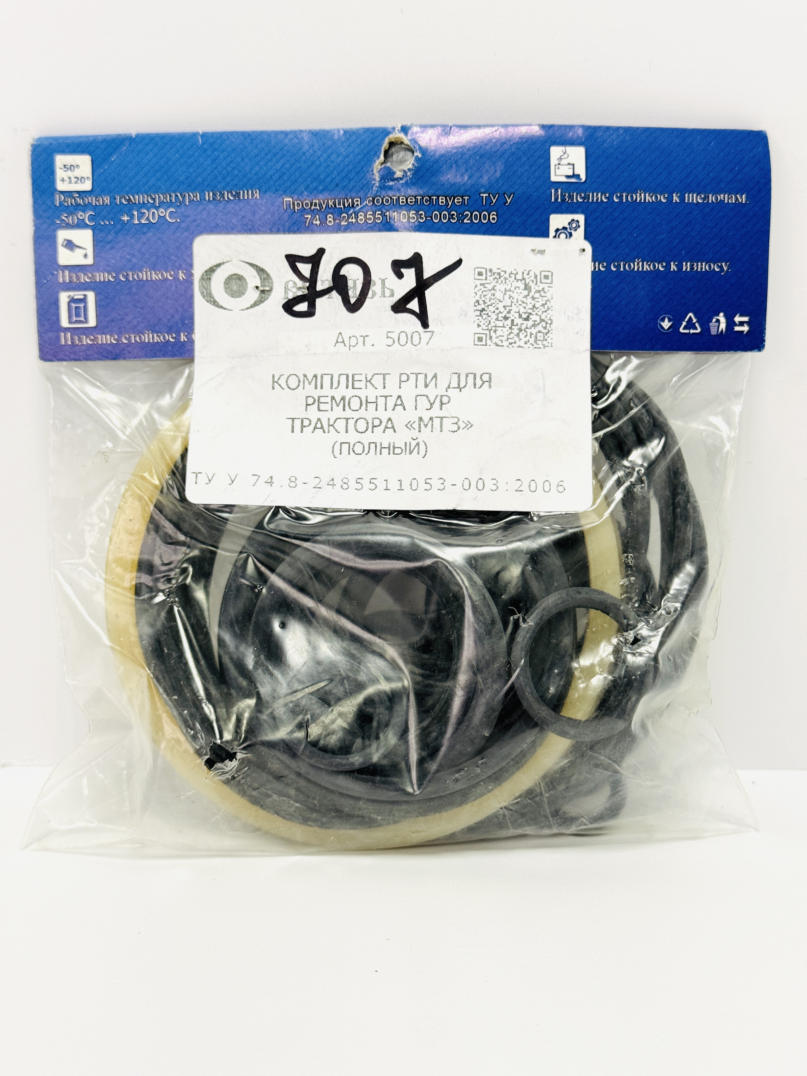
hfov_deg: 30.3
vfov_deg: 39.7
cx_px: 404
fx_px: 1492
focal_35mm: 48
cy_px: 538
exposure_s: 1/100
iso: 80
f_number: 1.78
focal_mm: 6.76
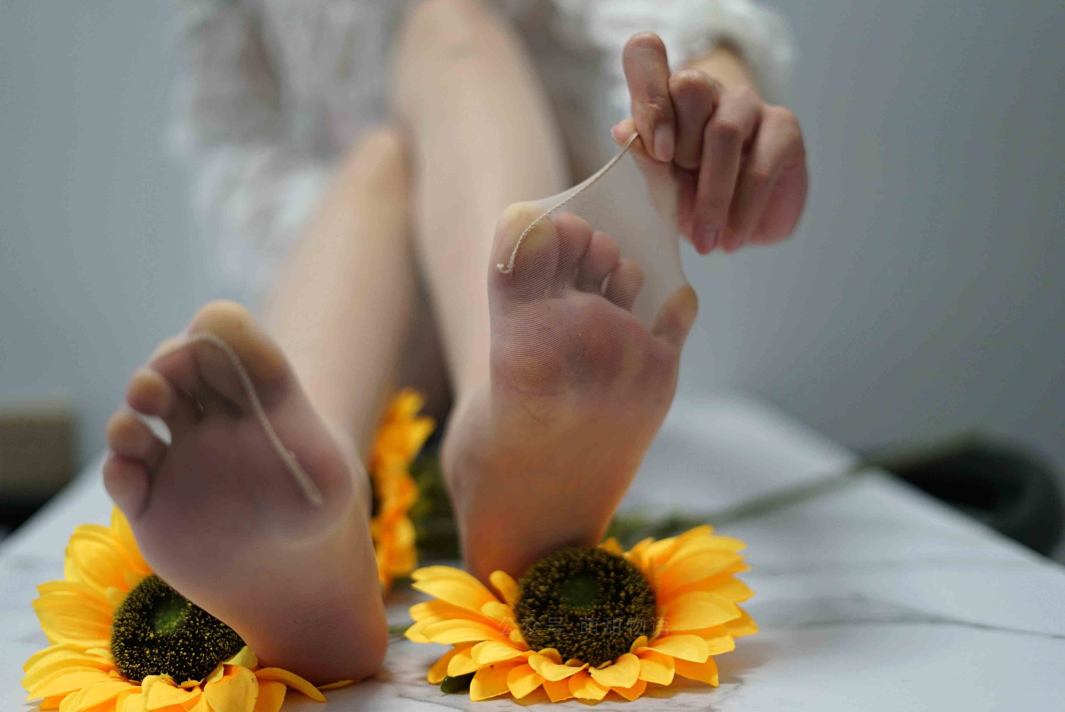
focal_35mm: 50
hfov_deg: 39.6
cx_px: 532
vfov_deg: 27.0
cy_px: 356
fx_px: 1480
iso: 800
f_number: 2
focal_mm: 50
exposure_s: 1/320
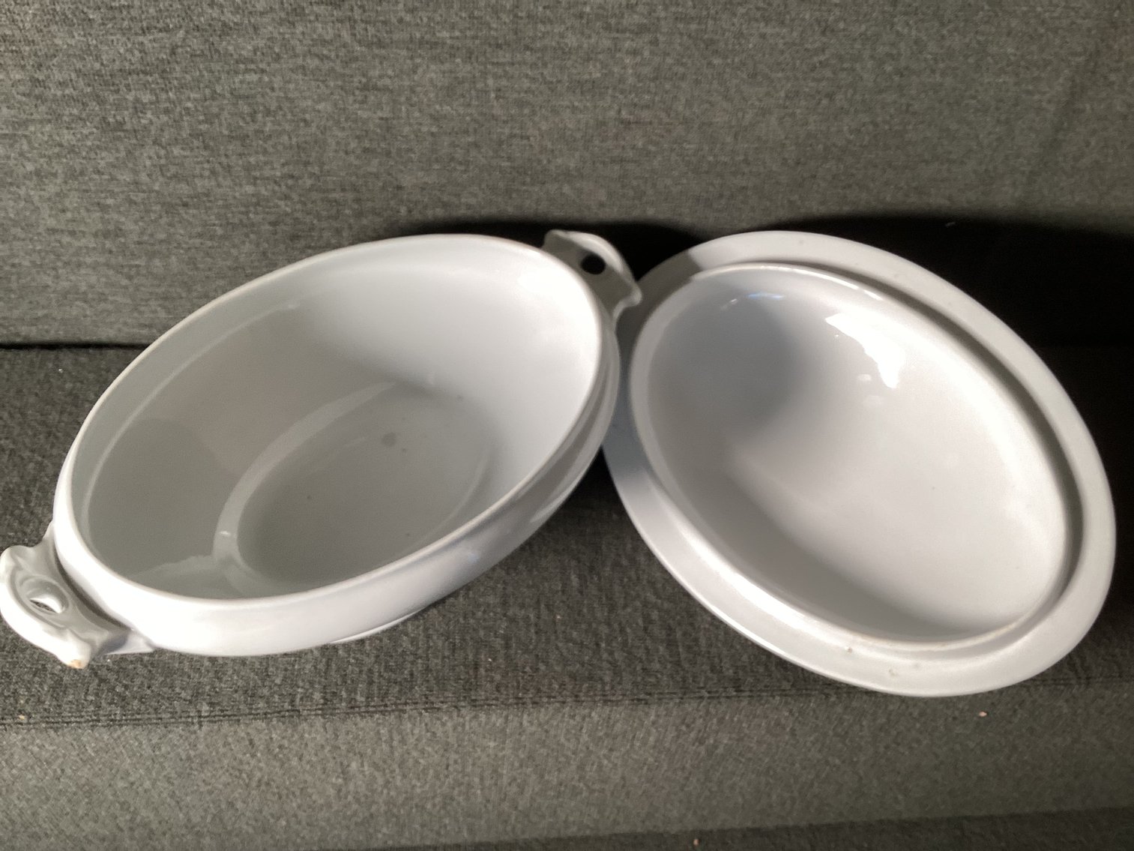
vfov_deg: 45.4
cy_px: 426
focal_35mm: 31
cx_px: 567
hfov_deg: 58.3
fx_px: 1016
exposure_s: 1/50
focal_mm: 3.3
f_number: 2.4
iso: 64
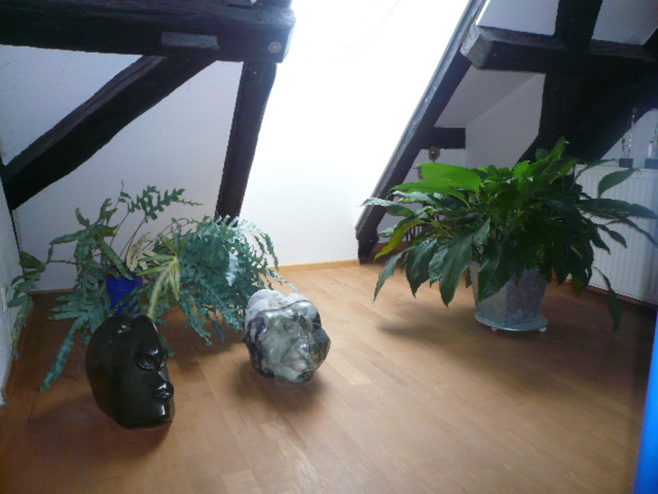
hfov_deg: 63.4
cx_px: 329
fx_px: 532
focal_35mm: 28
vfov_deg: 49.7
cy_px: 247
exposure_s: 1/50
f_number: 2.8
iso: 200
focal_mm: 4.6
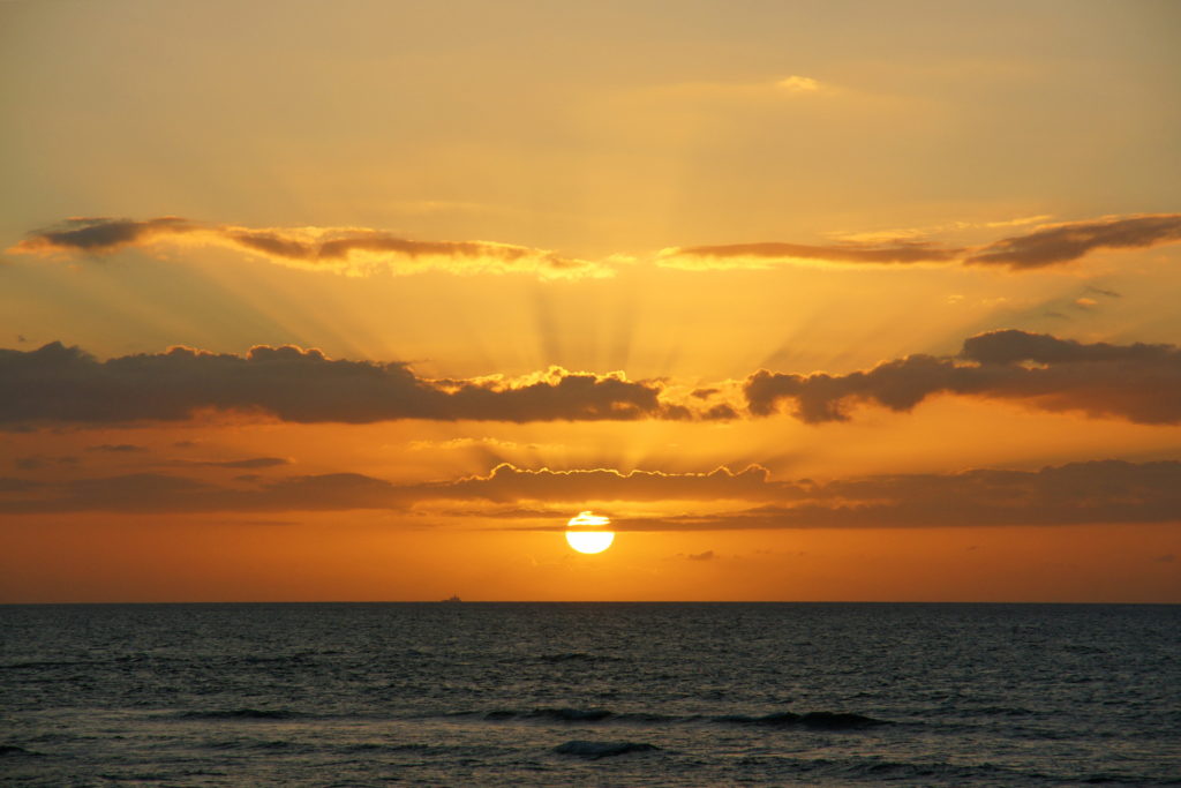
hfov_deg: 13.0
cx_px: 590
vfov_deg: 8.7
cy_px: 394
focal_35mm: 158
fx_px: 5167
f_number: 9
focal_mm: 105
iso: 200
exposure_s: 1/500
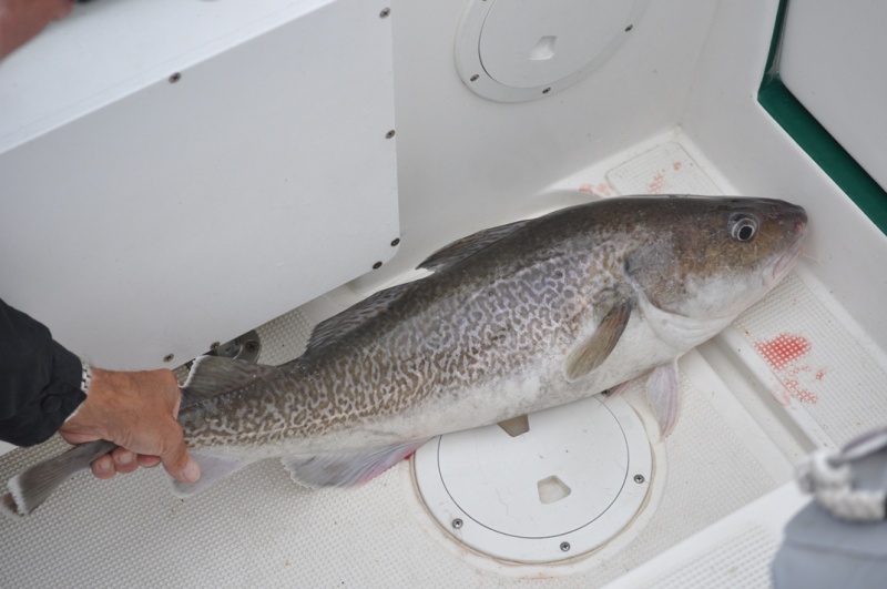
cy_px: 294
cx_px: 444
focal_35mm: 82
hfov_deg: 24.7
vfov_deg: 16.5
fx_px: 2030
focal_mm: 55
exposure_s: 1/1000
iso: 400
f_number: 4
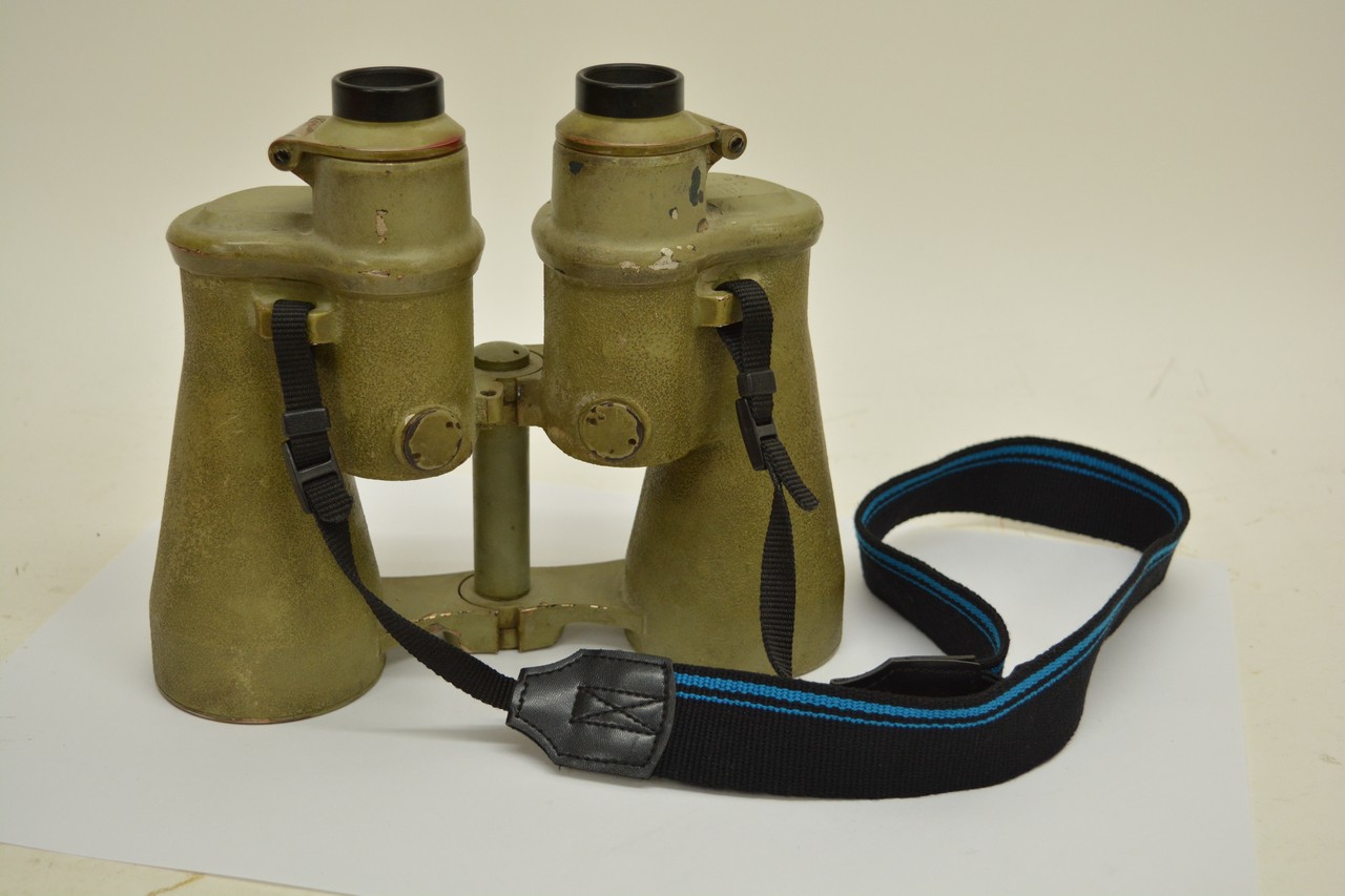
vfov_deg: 25.1
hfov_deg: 36.9
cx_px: 672
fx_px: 2017
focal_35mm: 54
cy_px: 448
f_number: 5
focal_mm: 36
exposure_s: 1/100
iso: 1000
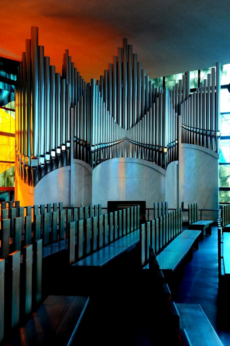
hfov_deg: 26.4
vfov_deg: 38.9
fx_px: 490
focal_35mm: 51
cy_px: 173
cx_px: 115
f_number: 4.5
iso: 800
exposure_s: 1/60
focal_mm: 34
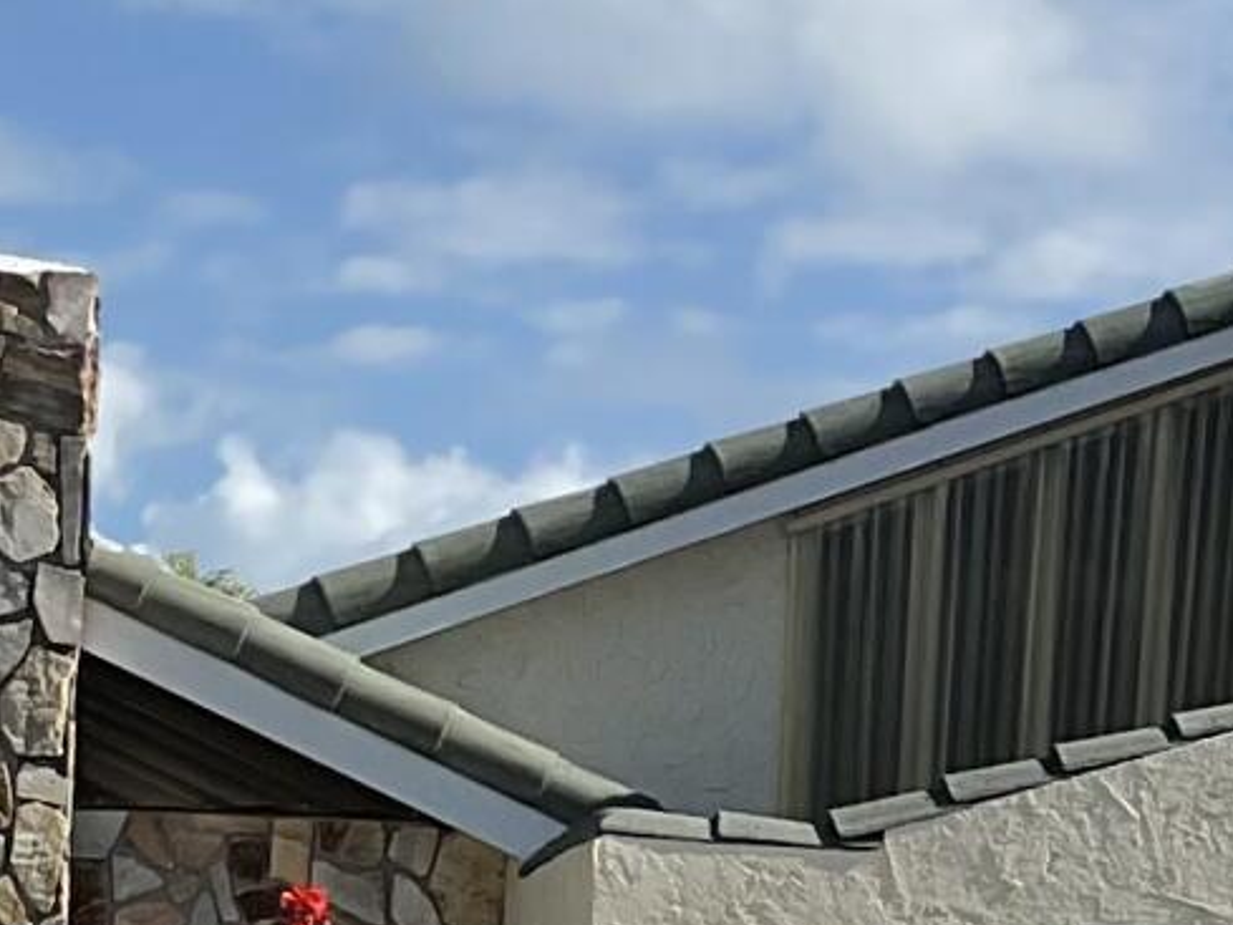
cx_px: 1924
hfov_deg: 10.7
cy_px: 935
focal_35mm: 178
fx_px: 6342
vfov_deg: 8.3
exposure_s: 1/2141
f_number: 1.8
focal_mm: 3
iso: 16
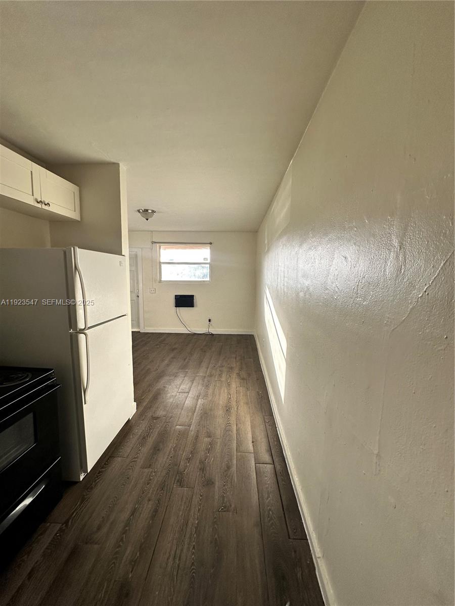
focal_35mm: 14
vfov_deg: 102.1
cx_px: 228
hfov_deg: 85.7
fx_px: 245
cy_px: 303
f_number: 2.2
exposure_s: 1/99
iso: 100
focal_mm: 2.22
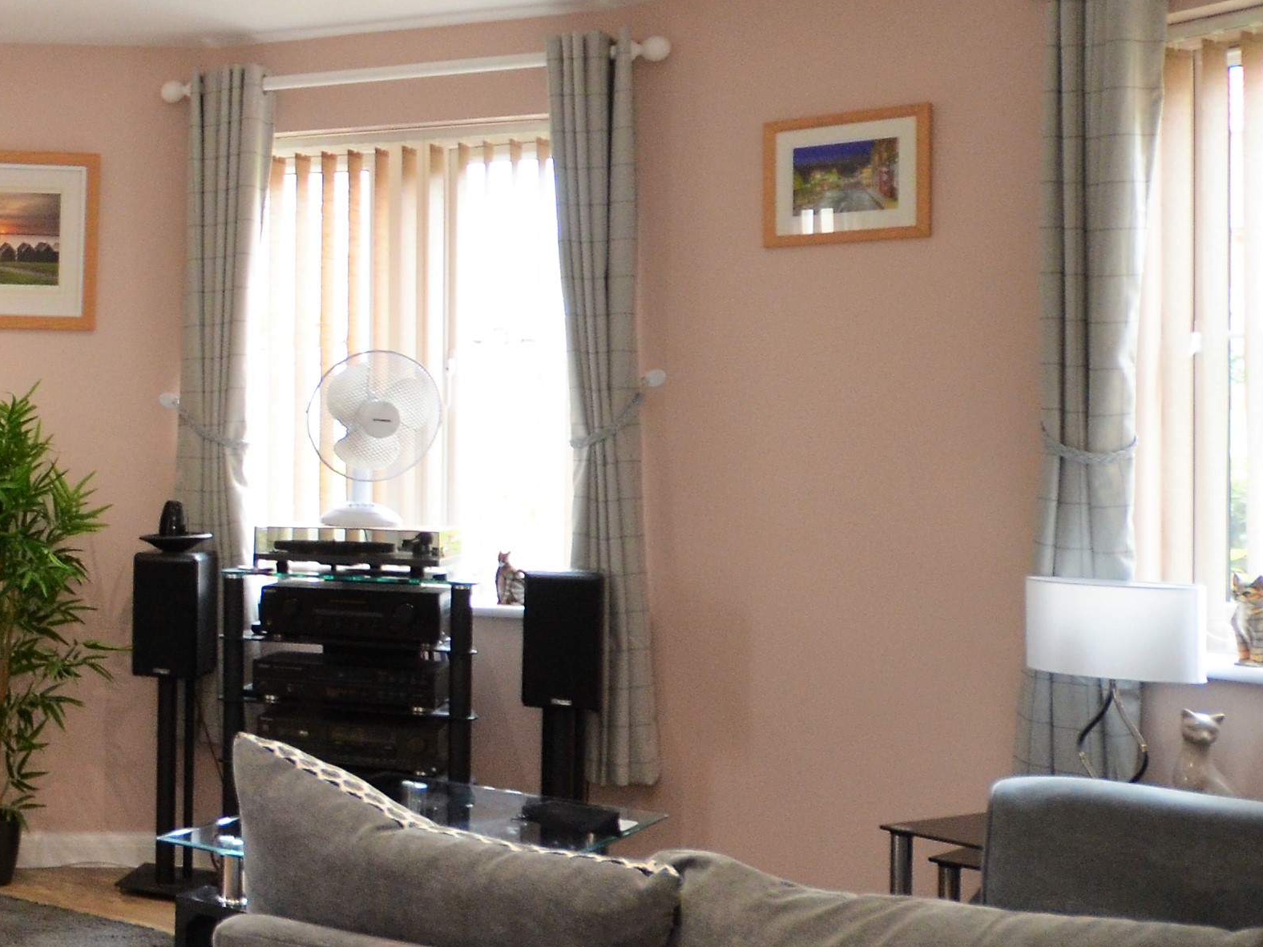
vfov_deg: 32.1
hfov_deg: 33.5
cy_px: 412
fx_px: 1642
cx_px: -285
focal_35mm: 45
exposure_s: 1/60
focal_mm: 10
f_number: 4
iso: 900
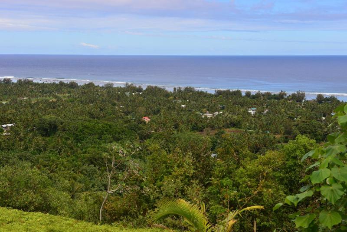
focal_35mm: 55
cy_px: 116
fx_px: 530
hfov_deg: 36.2
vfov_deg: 24.6
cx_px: 174
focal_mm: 55
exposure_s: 1/400
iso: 200
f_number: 10
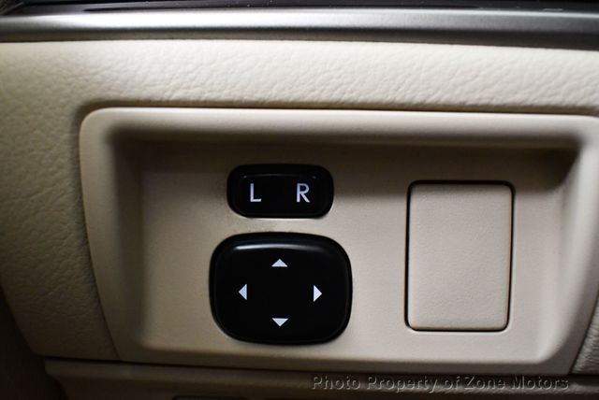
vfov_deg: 36.9
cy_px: 200
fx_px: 600
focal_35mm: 36
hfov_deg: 53.1
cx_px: 300
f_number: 3.5
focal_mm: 18
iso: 3200
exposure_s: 1/125
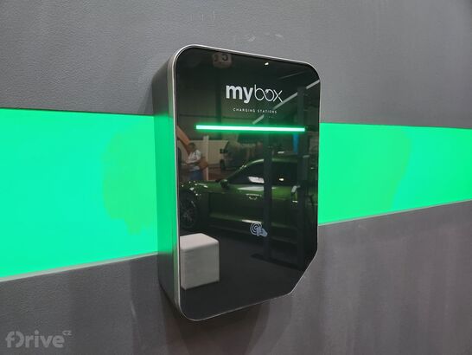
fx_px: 314
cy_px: 178
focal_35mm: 23
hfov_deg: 73.9
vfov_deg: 58.9
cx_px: 236
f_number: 1.8
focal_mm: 5.4
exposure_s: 1/100
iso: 500
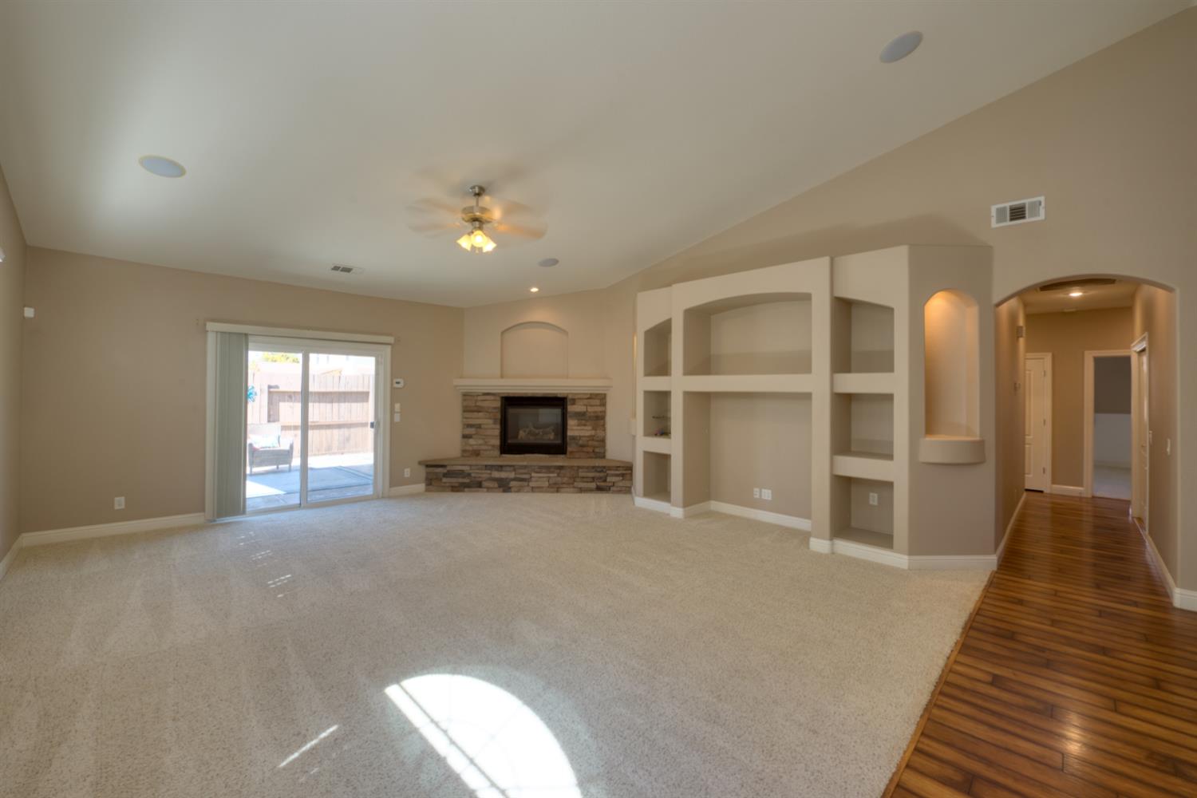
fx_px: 465
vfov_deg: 81.2
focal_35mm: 14
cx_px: 598
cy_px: 399
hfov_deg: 104.3
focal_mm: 14
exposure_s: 1/30
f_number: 10
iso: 400
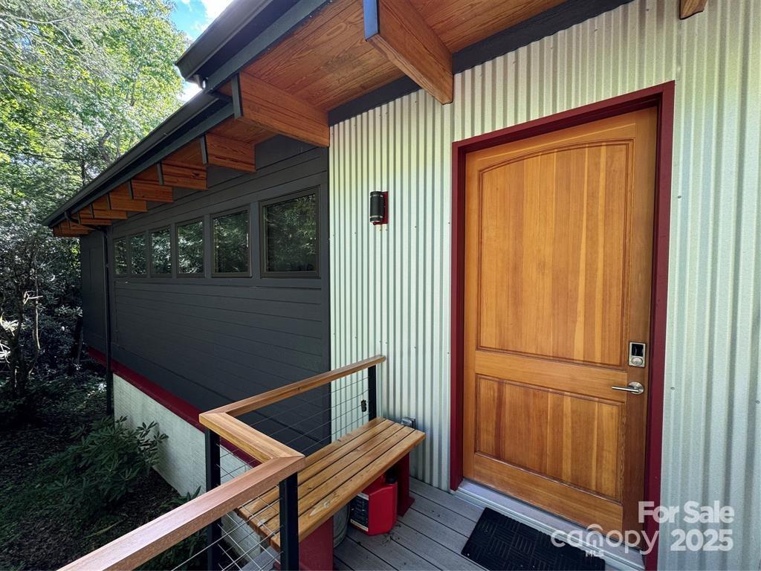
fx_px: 308
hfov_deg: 102.1
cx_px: 380
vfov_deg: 85.7
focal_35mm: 14
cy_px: 286
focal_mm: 2.22
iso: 50
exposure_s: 1/99
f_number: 2.2
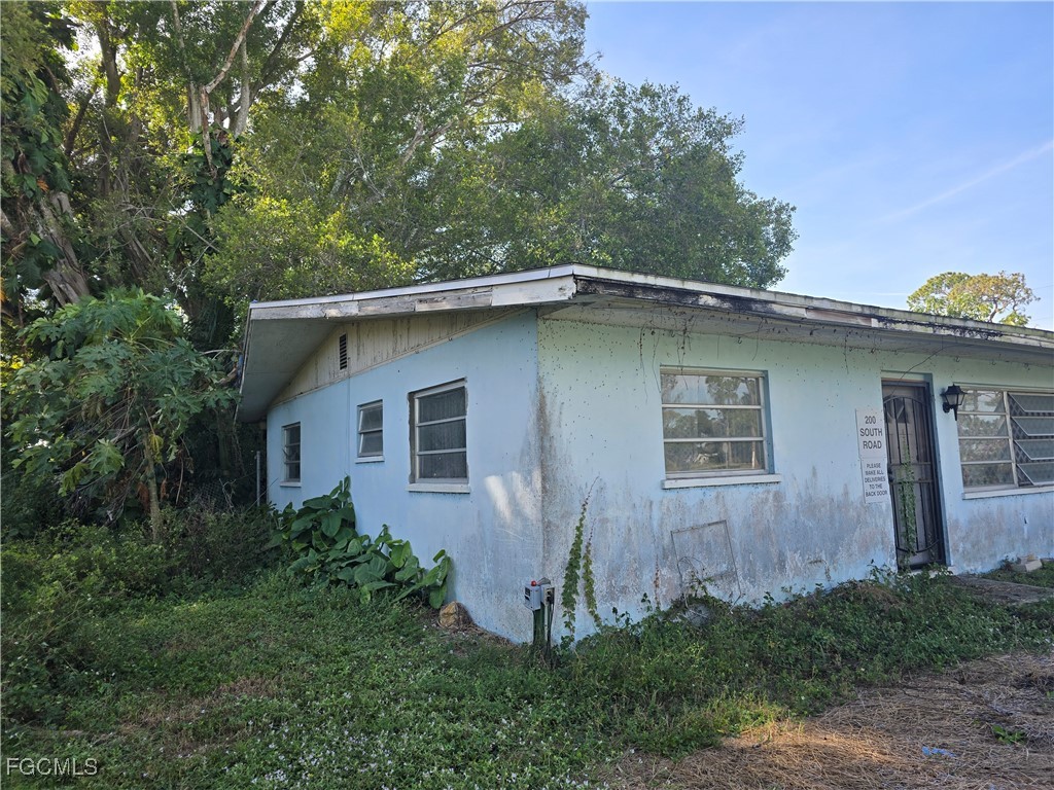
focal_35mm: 23
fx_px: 700
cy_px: 395
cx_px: 527
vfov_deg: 58.9
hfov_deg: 73.9
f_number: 1.7
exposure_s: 1/289
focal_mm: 6.3
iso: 12
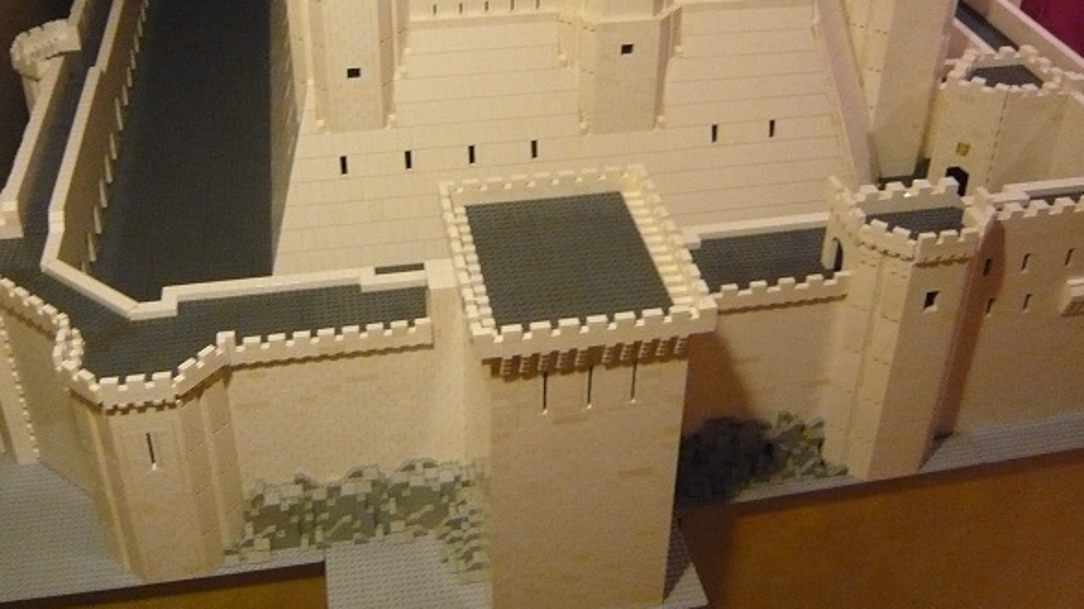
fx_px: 1149
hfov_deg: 50.5
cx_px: 540
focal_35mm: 40
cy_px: 107
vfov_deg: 28.9
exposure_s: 1/13
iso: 400
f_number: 2.8
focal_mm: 4.6
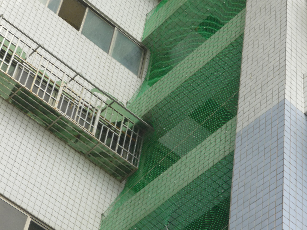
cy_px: 115
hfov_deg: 19.6
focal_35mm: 100
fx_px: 887
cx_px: 154
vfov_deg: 14.8
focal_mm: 16.5
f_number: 5.1
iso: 125
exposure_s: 1/60
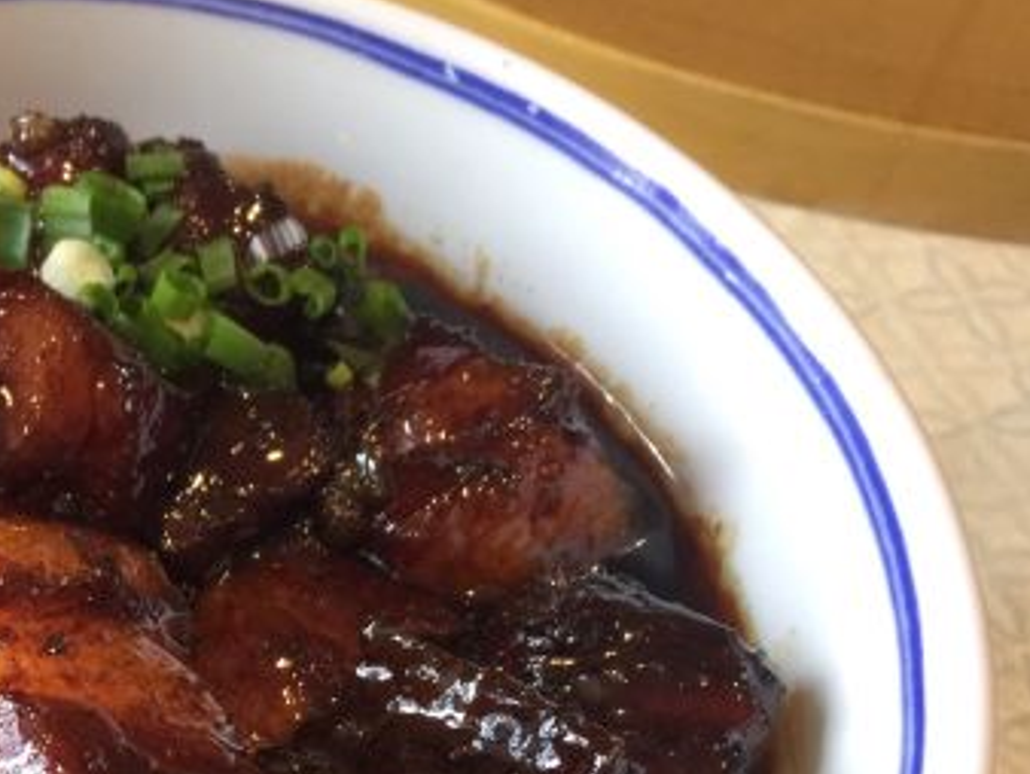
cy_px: 727
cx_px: 9
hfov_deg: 30.0
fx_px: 1787
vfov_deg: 23.7
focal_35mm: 60
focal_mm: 4.15
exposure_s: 1/33
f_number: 2.2
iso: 32
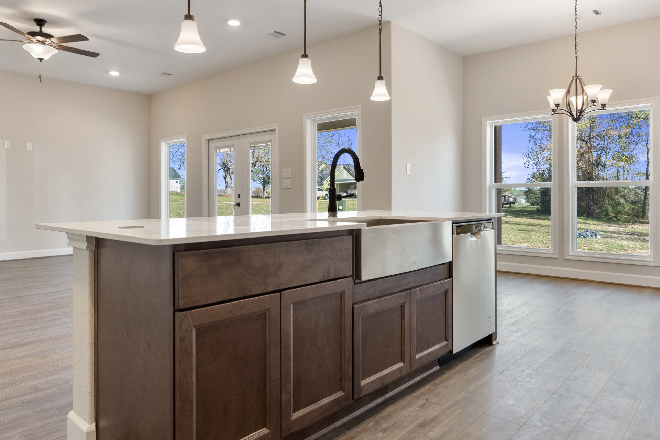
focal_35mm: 24
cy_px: 220
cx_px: 330
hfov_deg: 73.7
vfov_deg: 53.1
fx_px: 440
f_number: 2.8
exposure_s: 1/30
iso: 125
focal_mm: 16
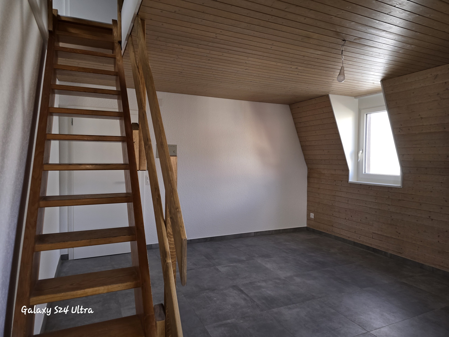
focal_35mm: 23
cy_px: 168
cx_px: 224
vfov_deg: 58.9
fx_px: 298
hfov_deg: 73.9
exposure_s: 1/60
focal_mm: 6.3
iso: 50
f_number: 1.7
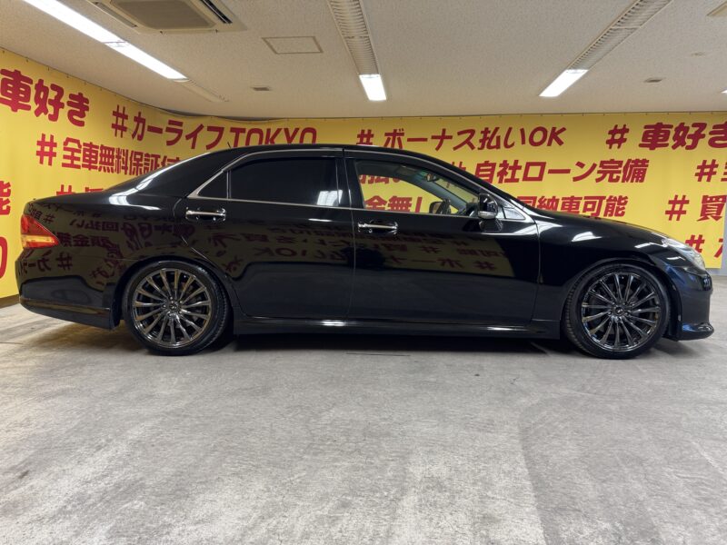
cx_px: 364
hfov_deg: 71.6
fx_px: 504
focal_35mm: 24
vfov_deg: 56.8
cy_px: 272
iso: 125
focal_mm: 6.76
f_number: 1.78
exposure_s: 1/50
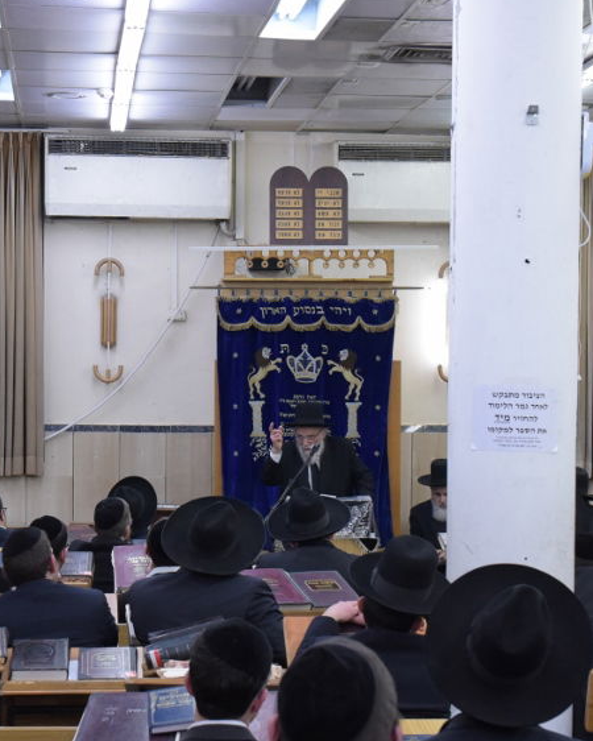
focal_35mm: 94
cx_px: 262
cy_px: 472
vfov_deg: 20.3
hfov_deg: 16.4
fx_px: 2061
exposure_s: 1/160
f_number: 6.3
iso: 3200
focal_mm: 44
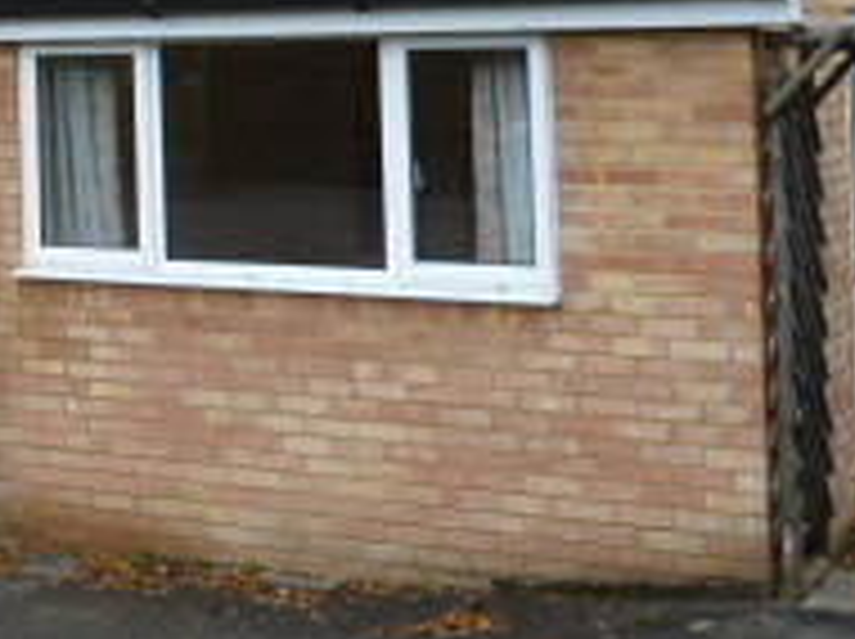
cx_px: -86
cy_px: -94
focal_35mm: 81
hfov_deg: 22.8
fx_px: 1998
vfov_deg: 17.5
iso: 100
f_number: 3.3
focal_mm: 4.3
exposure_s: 1/60
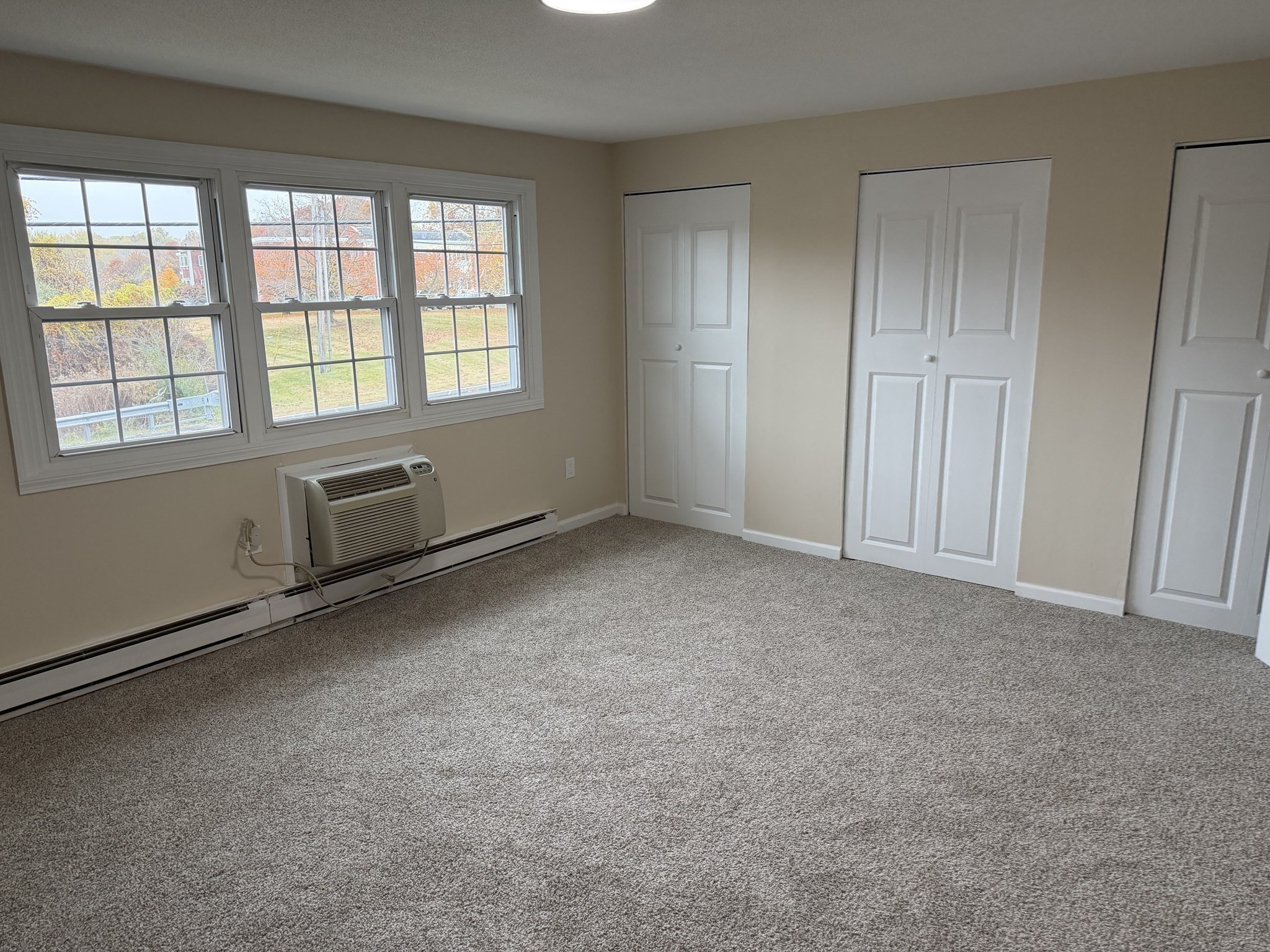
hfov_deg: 71.6
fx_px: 881
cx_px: 635
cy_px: 476
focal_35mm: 24
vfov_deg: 56.8
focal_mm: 6.76
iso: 200
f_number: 1.78
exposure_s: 1/192
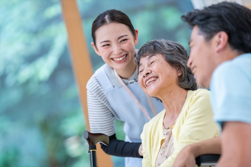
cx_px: 126
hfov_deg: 15.2
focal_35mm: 135
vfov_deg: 10.2
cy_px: 84
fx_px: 941
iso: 1250
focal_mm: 135
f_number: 2.2
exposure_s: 1/400
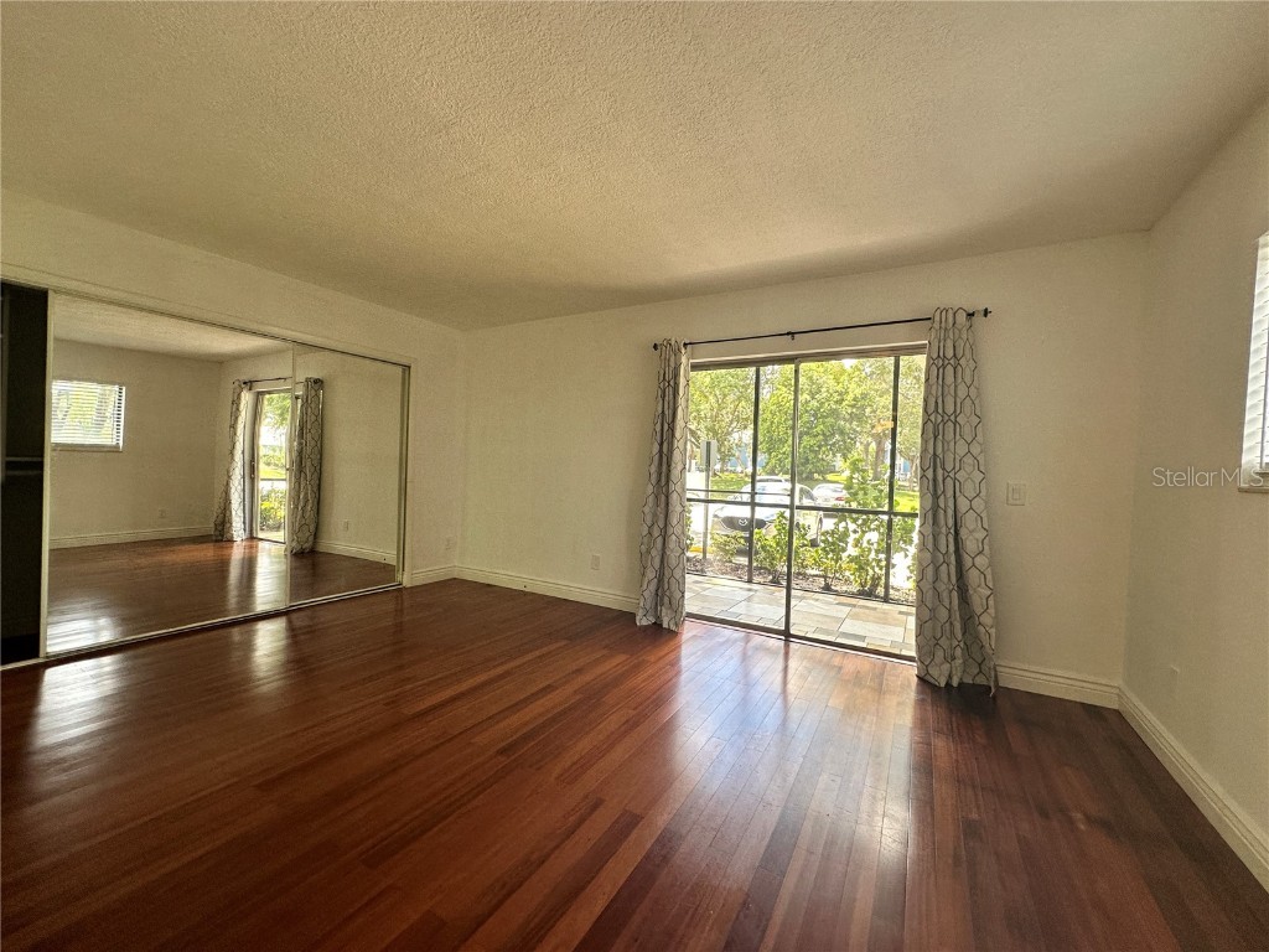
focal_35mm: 14
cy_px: 476
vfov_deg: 85.7
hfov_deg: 102.1
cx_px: 634
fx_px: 513
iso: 125
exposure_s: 1/120
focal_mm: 2.22
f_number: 2.2
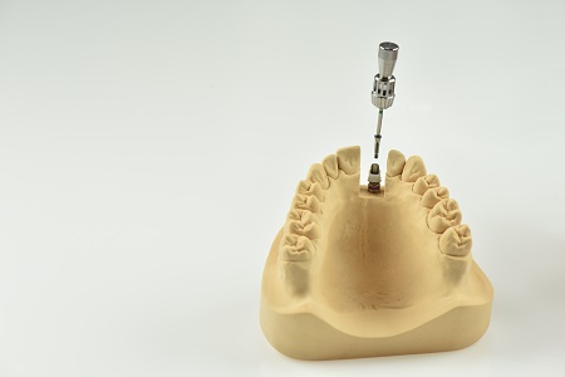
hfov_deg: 19.5
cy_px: 188
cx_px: 282
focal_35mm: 105
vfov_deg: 13.0
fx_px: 1648
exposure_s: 1/125
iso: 200
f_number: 10
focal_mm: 105
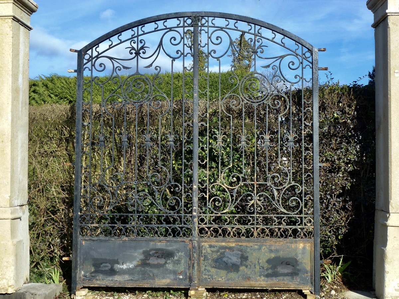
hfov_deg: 42.1
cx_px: 200
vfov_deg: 32.2
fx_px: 519
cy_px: 150
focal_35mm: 45
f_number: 4
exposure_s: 1/640
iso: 100
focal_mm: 8
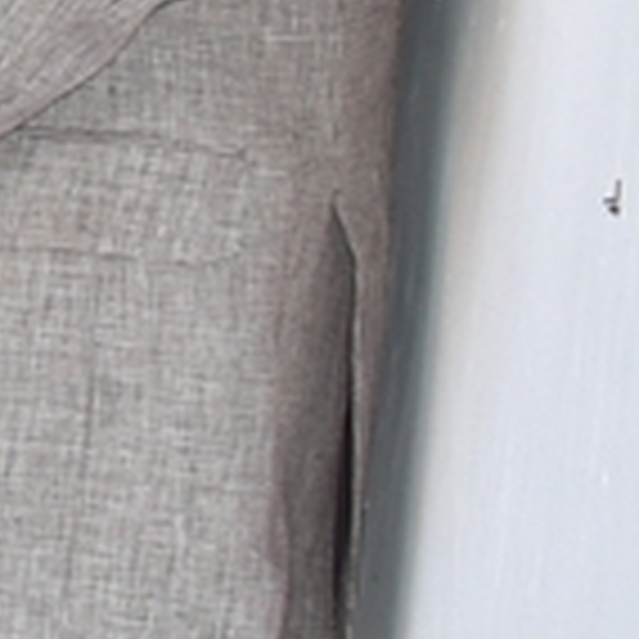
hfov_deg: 6.9
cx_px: -1908
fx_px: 4052
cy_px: -135
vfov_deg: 8.9
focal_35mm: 194
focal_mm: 18
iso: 400
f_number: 5.6
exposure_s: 1/125
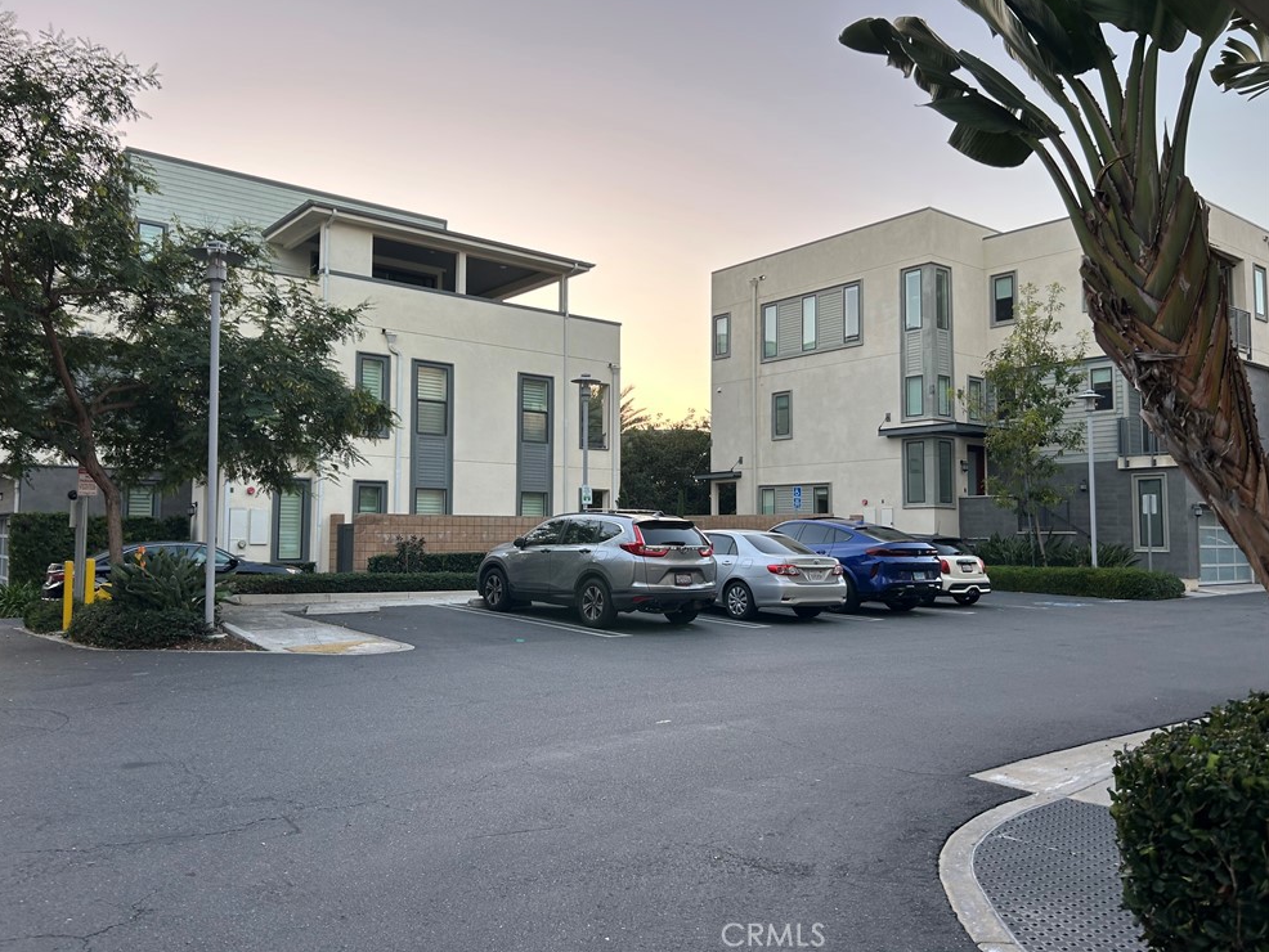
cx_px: 613
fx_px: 990
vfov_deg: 51.4
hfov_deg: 65.3
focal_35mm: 27
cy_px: 459
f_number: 1.5
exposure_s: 1/212
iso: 40
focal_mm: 5.7
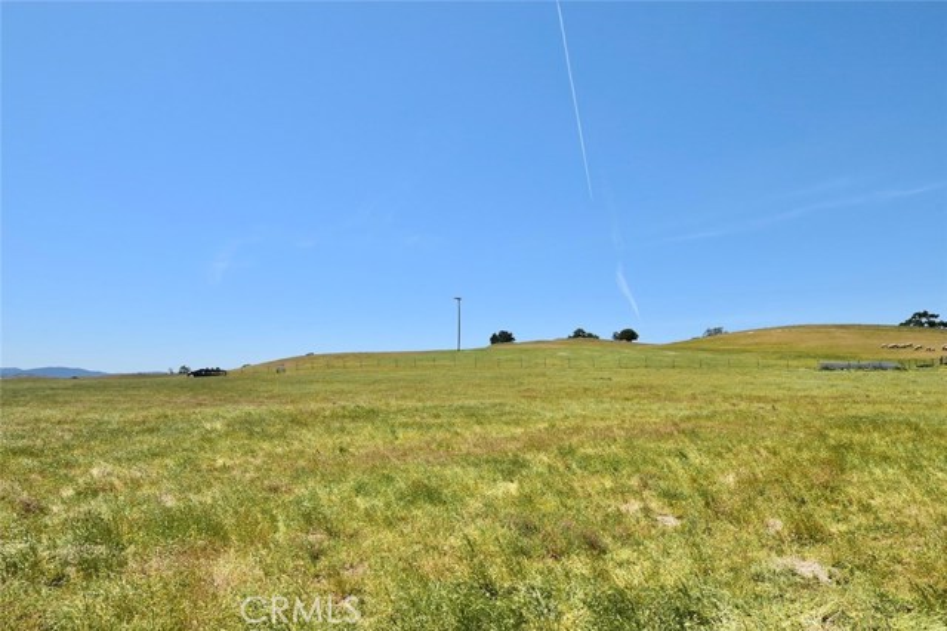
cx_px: 474
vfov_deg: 59.4
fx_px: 552
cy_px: 316
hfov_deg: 81.2
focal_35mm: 21
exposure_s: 1/500
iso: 400
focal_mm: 14
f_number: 11
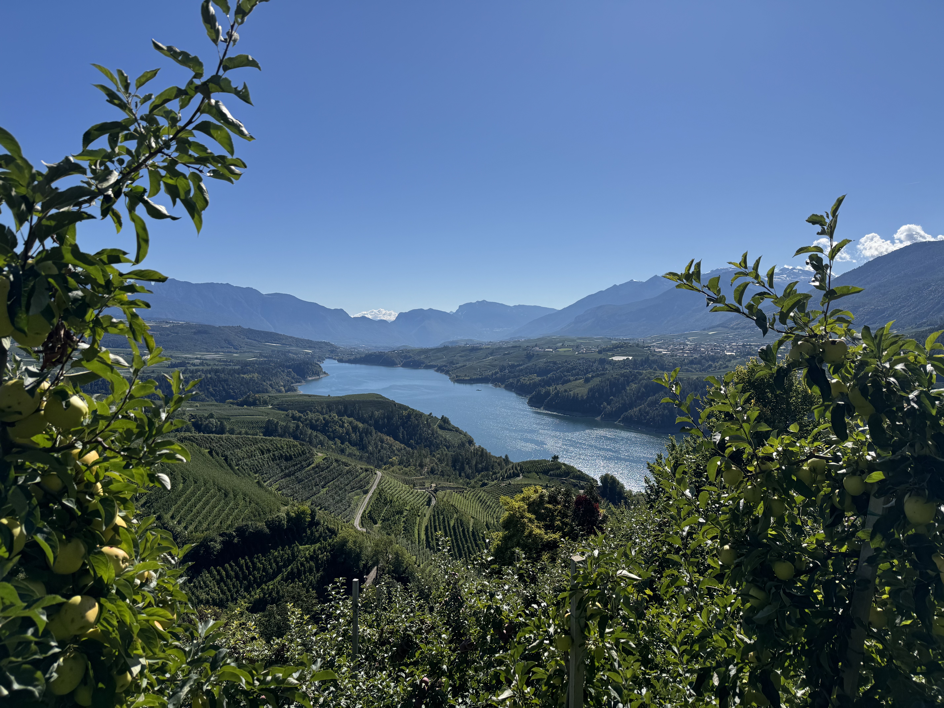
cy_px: 354
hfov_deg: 71.6
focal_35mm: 24
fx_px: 654
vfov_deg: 56.8
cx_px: 472
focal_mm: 6.76
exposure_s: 1/7937
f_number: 1.78
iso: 80
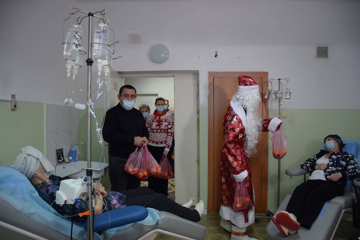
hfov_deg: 67.4
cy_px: 120
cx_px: 180
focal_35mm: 27
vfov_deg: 48.0
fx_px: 270
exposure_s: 1/125
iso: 1600
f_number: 4
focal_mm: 18
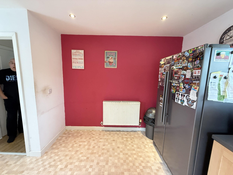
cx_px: 116
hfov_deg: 102.1
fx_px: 94
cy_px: 88
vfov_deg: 85.7
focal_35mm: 14
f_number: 2.2
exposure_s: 1/62
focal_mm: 2.22
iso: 320
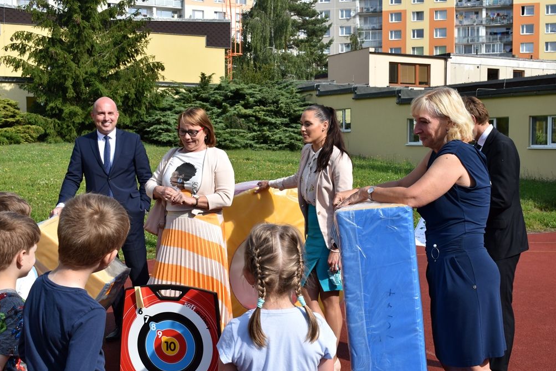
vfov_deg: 27.5
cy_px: 189
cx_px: 279
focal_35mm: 49
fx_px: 757
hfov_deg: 40.3
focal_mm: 32
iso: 200
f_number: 10
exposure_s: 1/400
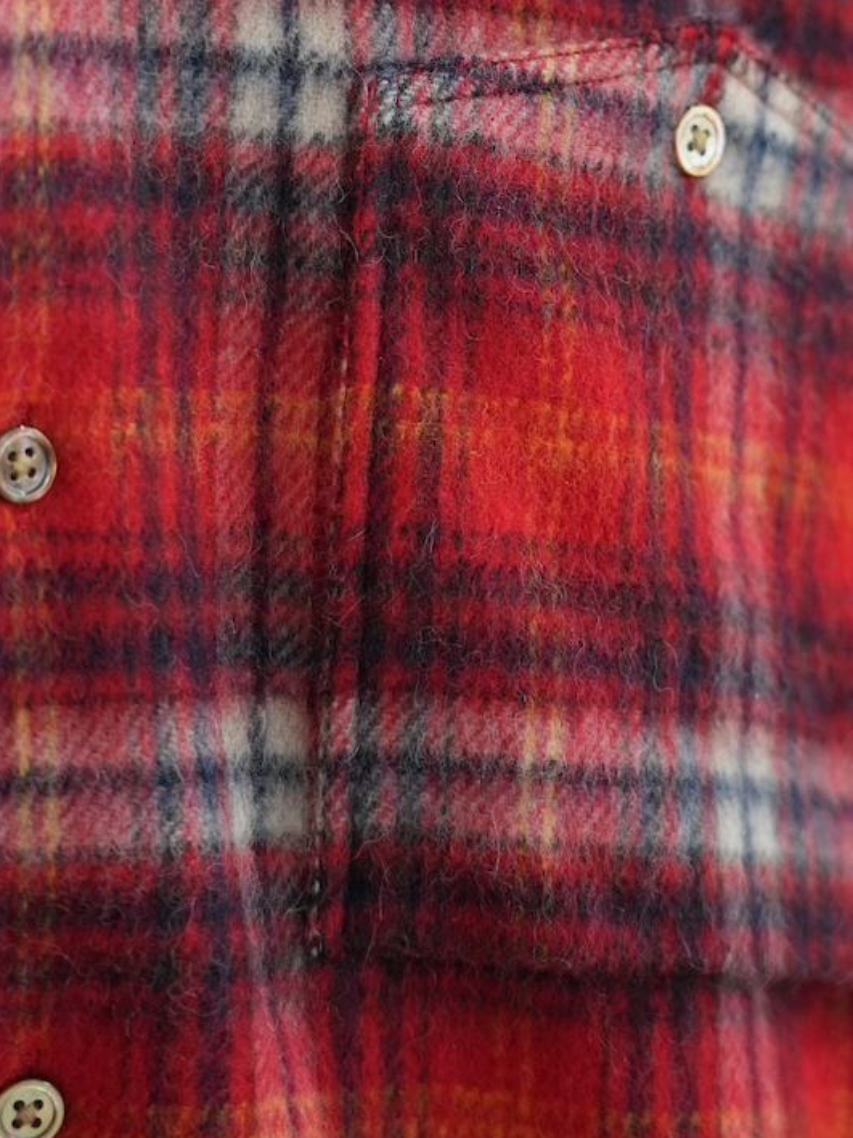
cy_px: 203
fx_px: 3483
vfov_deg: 18.4
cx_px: 498
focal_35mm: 106
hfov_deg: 14.0
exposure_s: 1/100
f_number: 4
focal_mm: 61
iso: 800
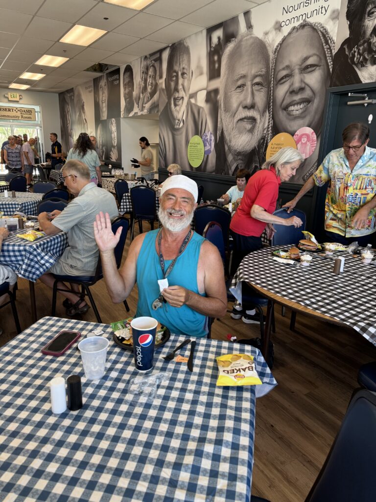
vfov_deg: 71.6
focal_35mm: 24
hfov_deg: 56.8
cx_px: 188
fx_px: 348
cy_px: 251
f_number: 1.78
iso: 200
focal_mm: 6.76
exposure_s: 1/120
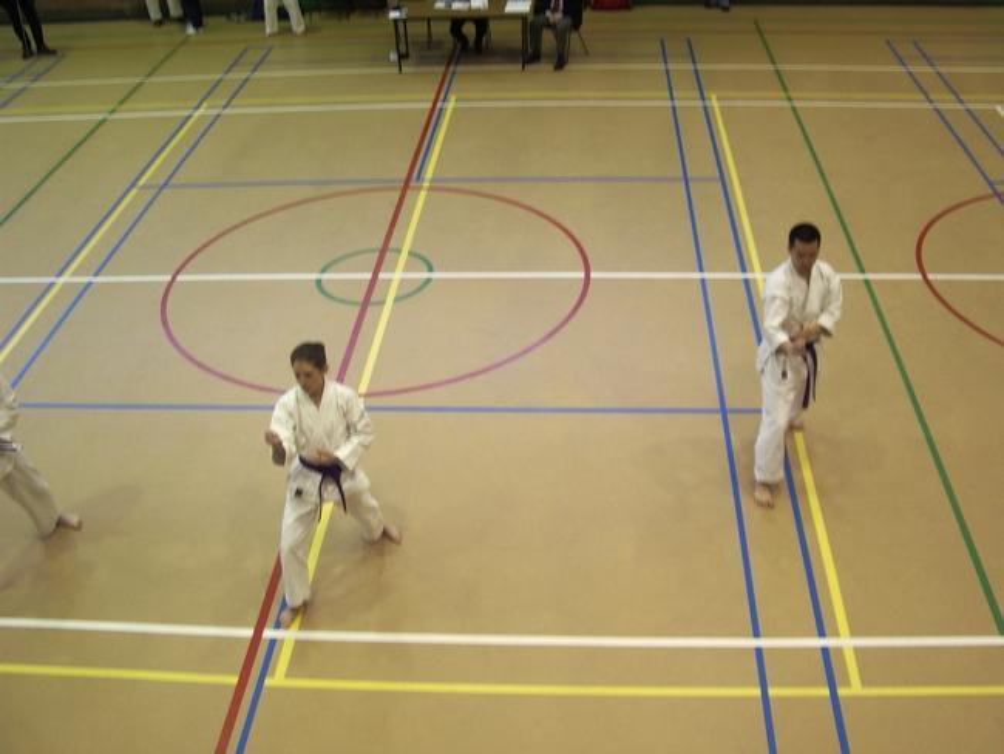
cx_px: 502
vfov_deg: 37.7
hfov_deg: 49.0
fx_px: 1103
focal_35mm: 38
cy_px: 377
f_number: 2.6
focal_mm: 5.8
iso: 100
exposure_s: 1/20
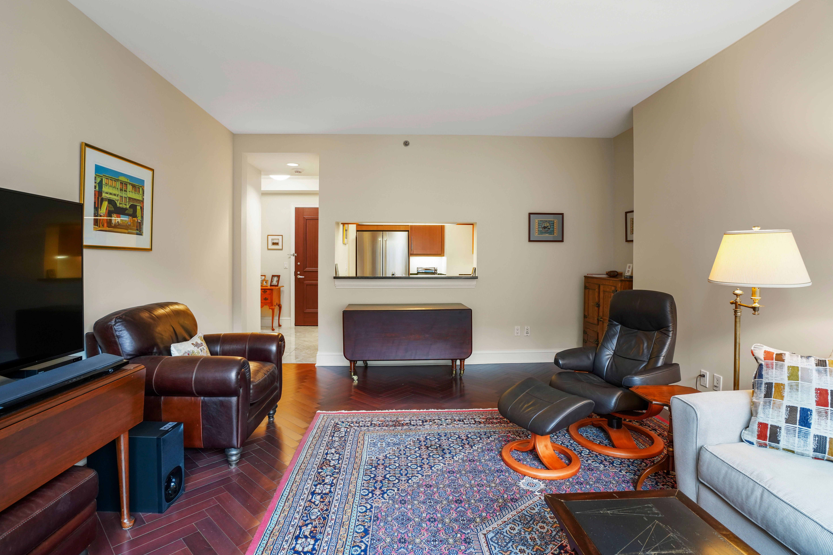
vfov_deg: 70.4
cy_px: 264
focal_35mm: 17
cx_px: 407
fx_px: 393
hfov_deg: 93.3
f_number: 5.6
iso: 1000
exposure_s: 1/6
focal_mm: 16
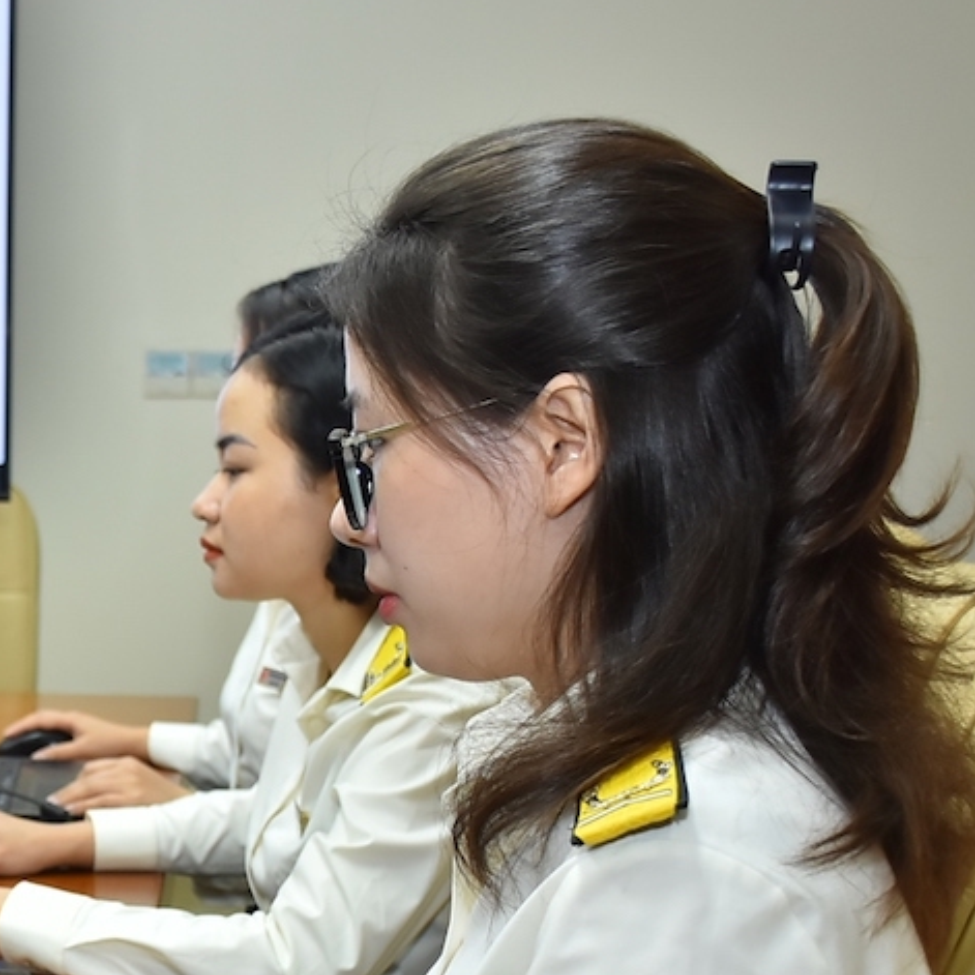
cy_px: 747
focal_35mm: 78
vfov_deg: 22.0
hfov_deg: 21.0
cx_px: -126
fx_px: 2486
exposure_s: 1/60
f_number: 3.8
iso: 400
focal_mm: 24
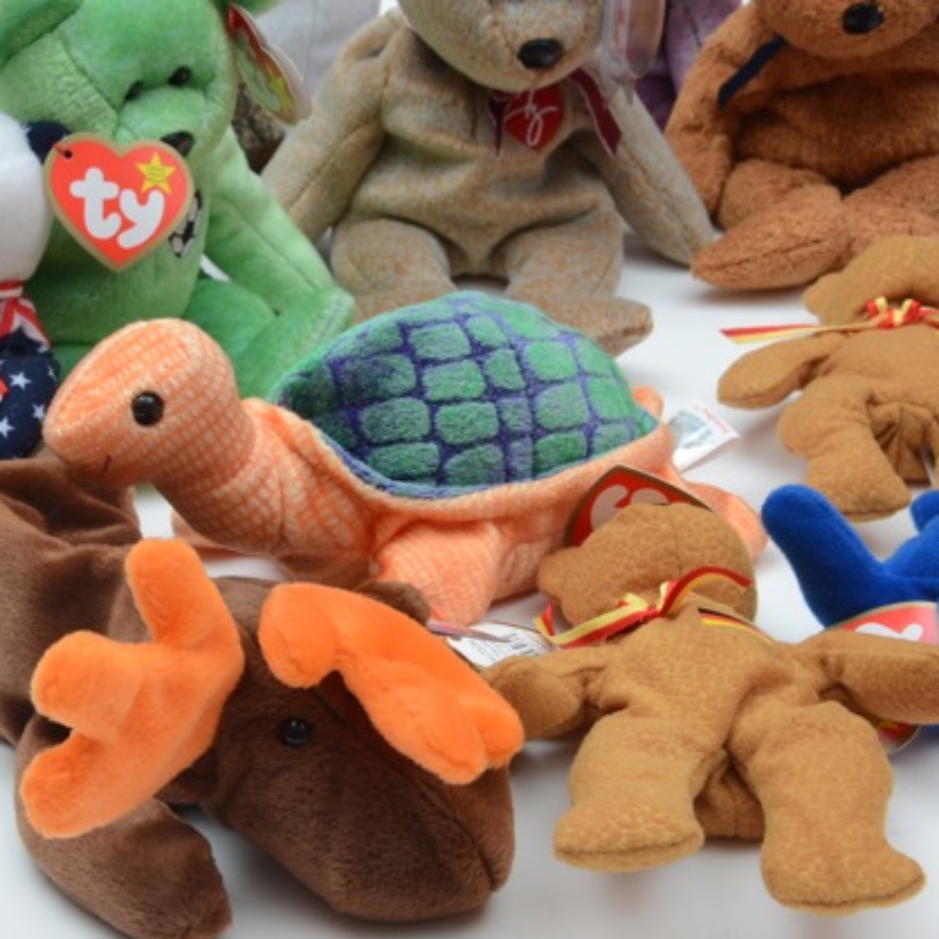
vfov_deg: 19.8
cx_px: 274
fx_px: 2690
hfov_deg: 19.7
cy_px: 467
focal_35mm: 88
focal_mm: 45
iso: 320
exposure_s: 1/60
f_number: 13
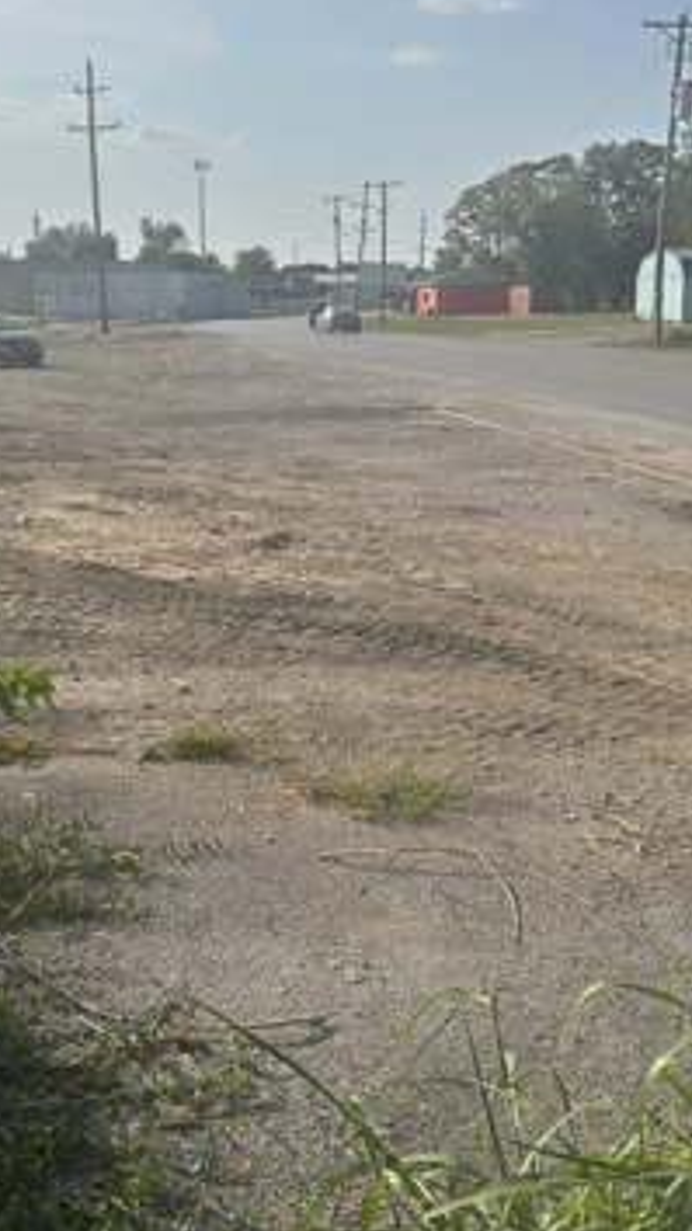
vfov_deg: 49.1
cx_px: 250
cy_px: 487
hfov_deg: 28.9
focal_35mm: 41
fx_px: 1338
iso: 50
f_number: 1.5
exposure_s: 1/5882
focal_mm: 5.7
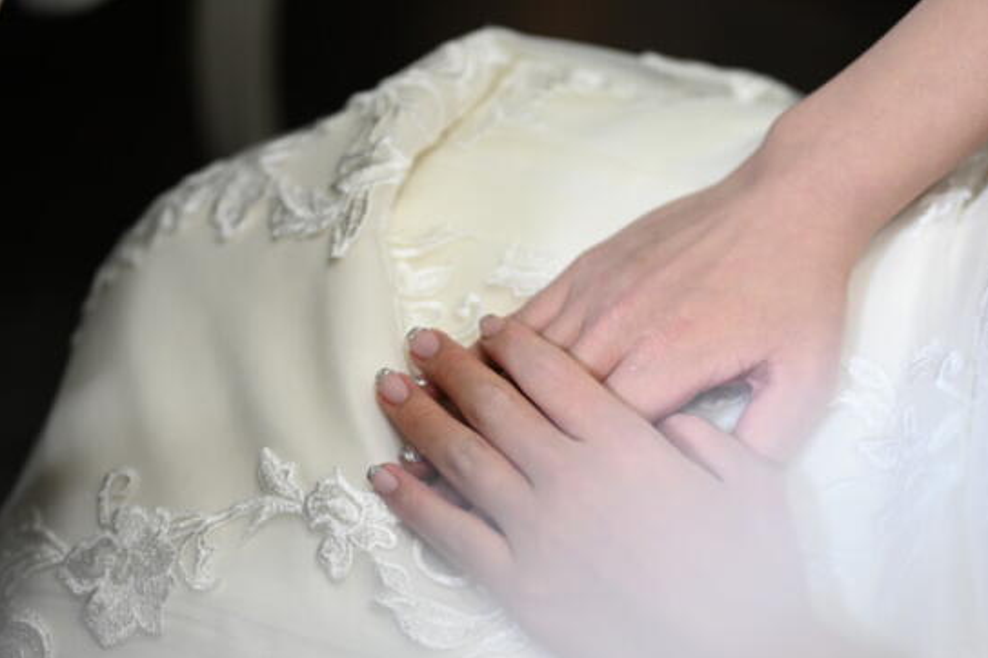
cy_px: 451
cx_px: 562
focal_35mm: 69
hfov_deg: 29.2
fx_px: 1894
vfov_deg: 19.7
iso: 640
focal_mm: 50
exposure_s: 1/125
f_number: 2
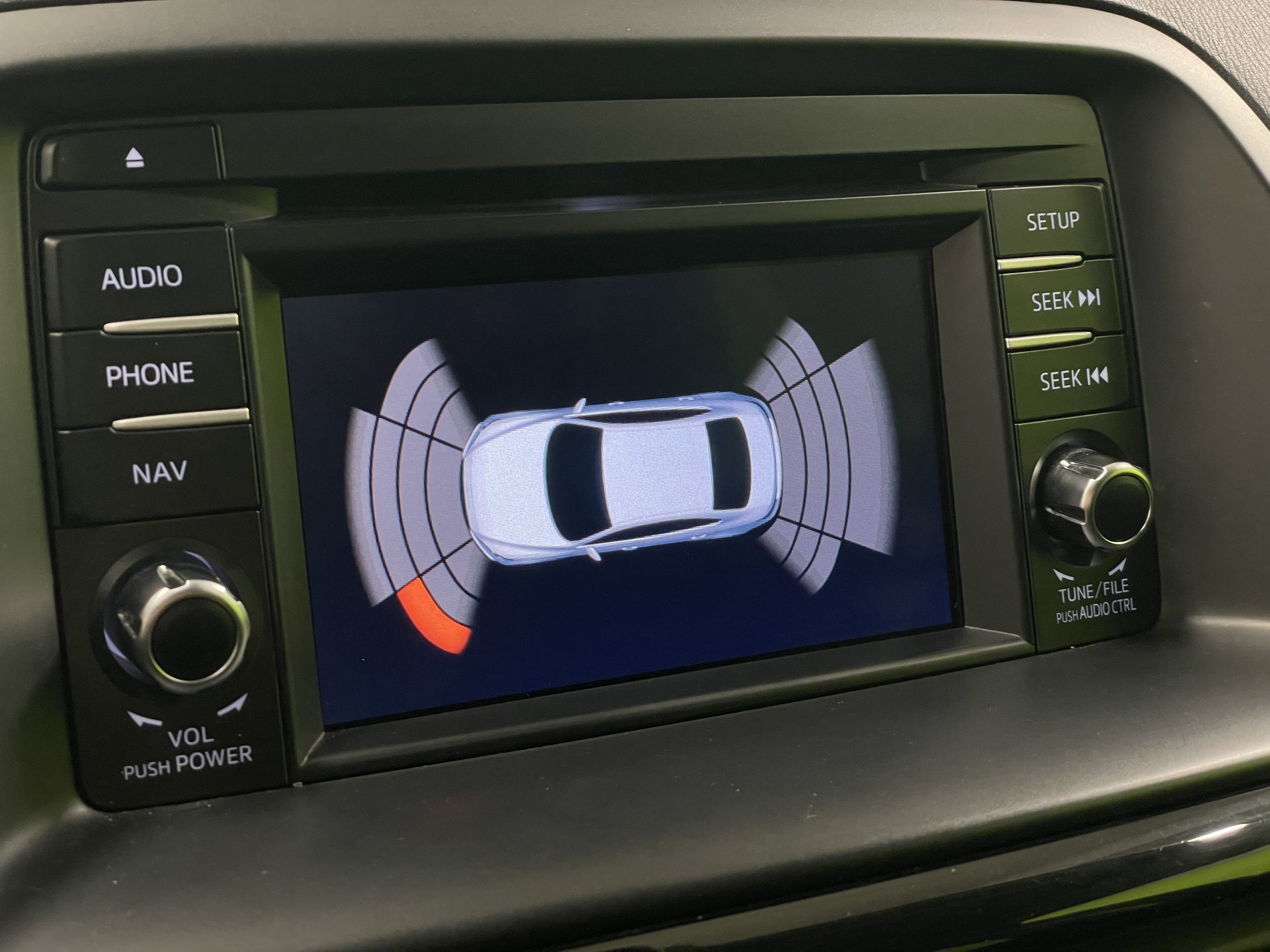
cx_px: 635
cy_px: 476
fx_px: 1908
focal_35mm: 52
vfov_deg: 28.0
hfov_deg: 36.8
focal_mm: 6
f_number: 2
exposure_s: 1/50
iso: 250
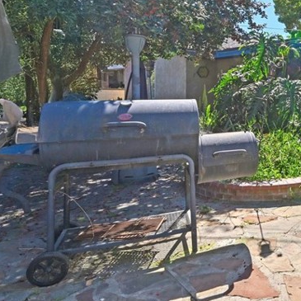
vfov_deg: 50.5
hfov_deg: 40.8
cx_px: 341
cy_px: 78
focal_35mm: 31
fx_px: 305
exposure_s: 1/25
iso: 250
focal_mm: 13
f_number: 22
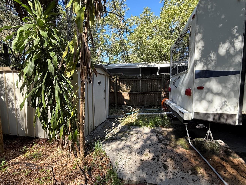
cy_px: 98
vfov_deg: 74.7
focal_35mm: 17
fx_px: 121
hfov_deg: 91.0
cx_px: 124
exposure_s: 1/252
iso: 64
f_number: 2.2
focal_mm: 2.22
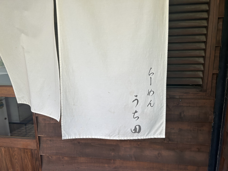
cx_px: 114
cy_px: 86
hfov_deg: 67.3
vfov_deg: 53.1
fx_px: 171
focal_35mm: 26
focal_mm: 5.7
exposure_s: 1/581
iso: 50
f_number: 1.5
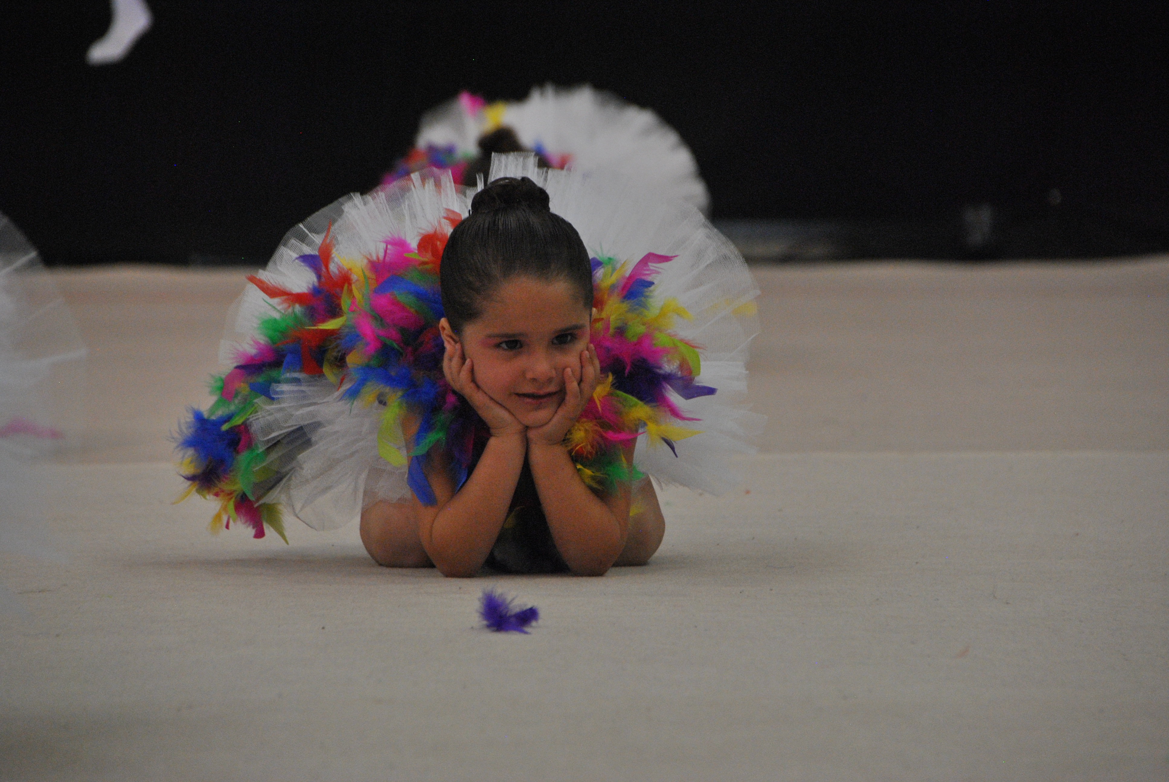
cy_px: 391
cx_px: 584
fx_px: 9753
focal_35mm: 300
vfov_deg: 4.6
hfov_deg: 6.9
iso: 800
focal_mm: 200
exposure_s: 1/320
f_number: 6.3
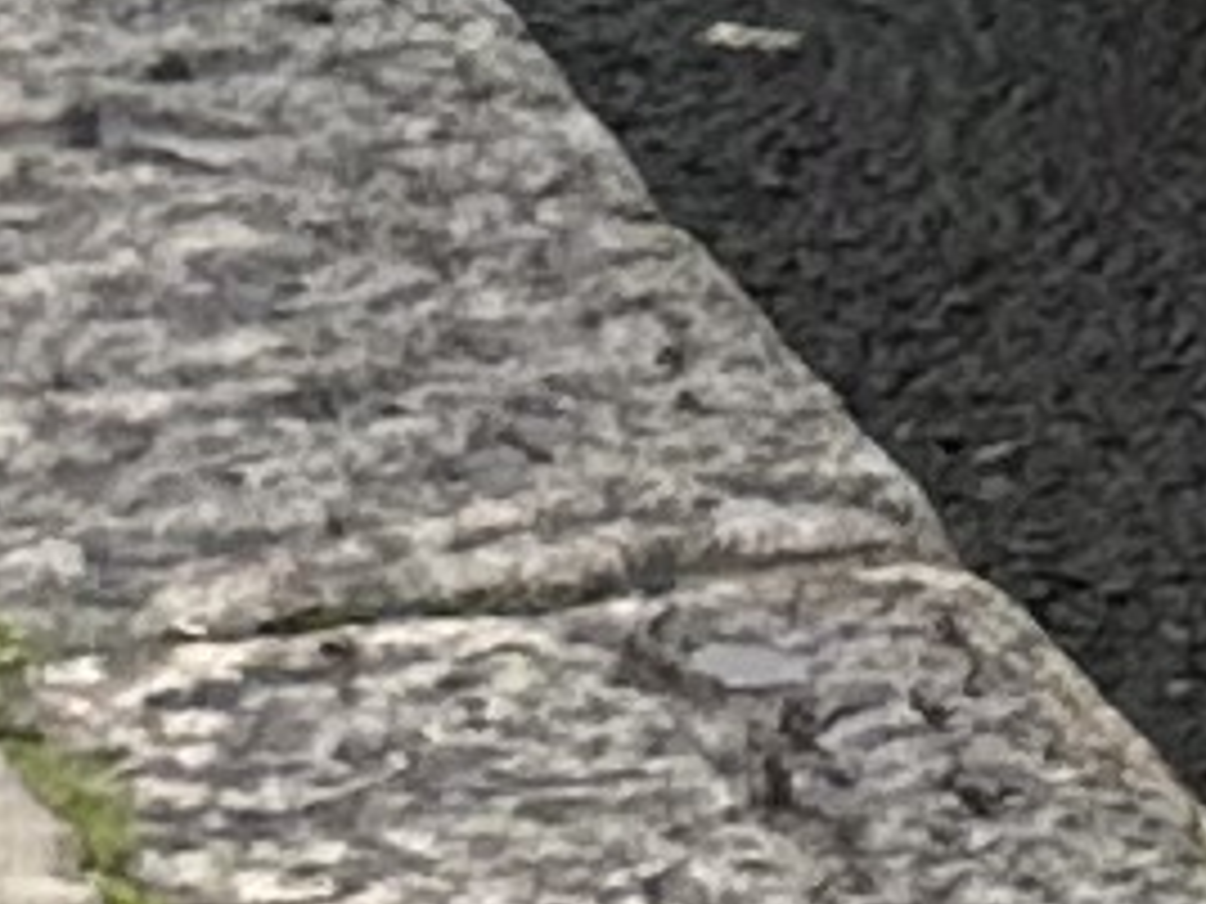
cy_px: -933
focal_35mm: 183
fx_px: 6376
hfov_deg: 8.3
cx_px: 4113
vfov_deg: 7.8
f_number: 1.78
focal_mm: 6.86
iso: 80
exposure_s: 1/791
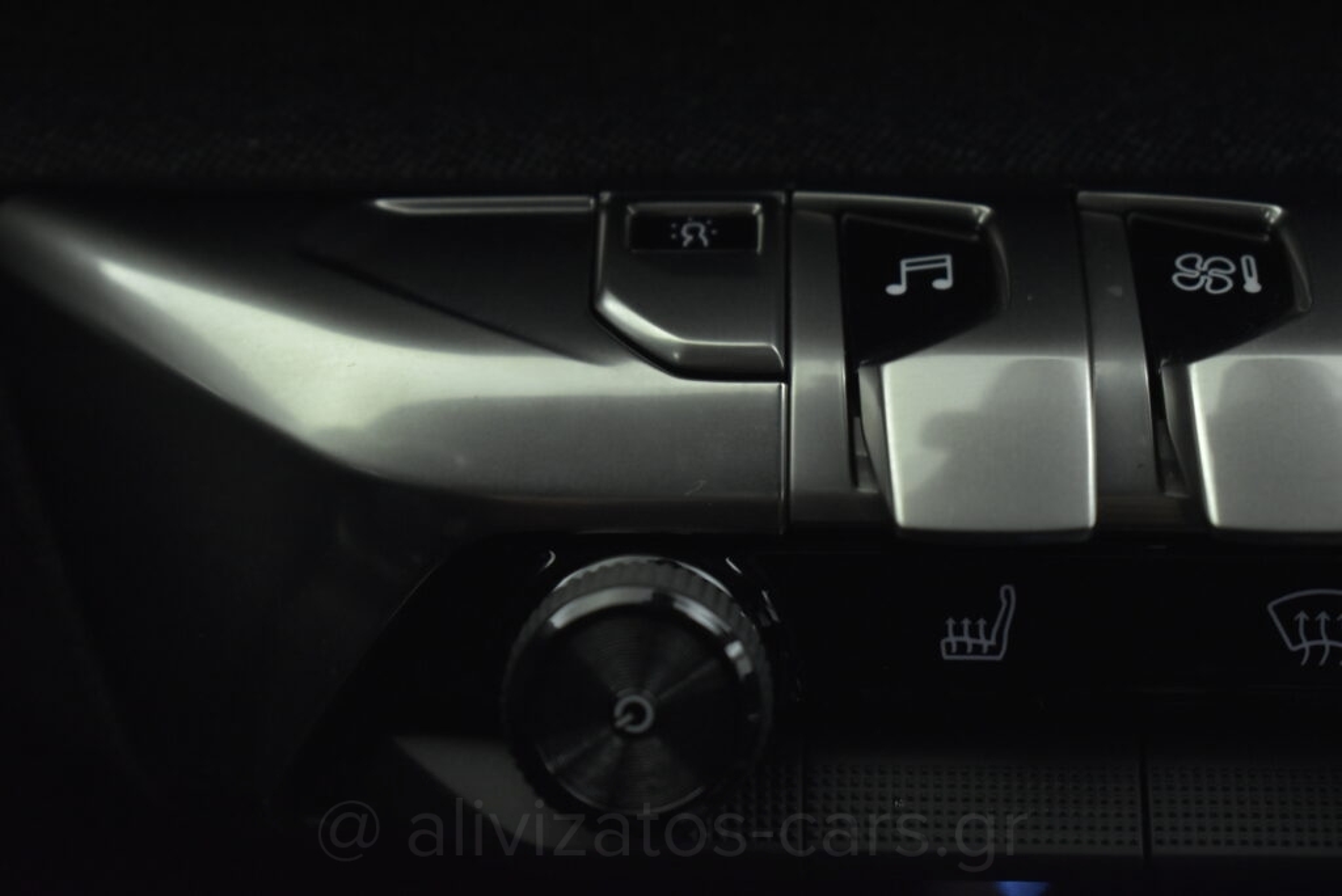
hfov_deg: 24.6
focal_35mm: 82
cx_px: 671
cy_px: 448
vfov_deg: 16.6
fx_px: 3077
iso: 1600
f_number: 5.6
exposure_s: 1/80
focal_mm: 55
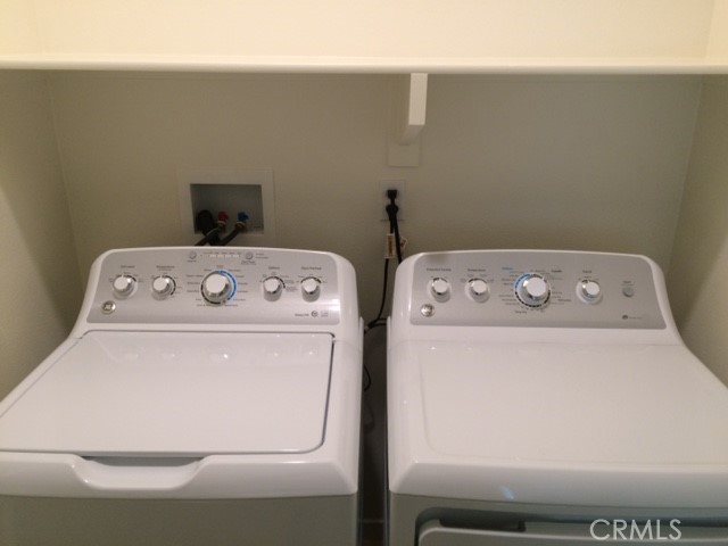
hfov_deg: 61.7
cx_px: 364
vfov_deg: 48.2
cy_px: 273
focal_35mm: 29
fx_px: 610
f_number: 2.2
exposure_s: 1/30
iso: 80
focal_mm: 4.15
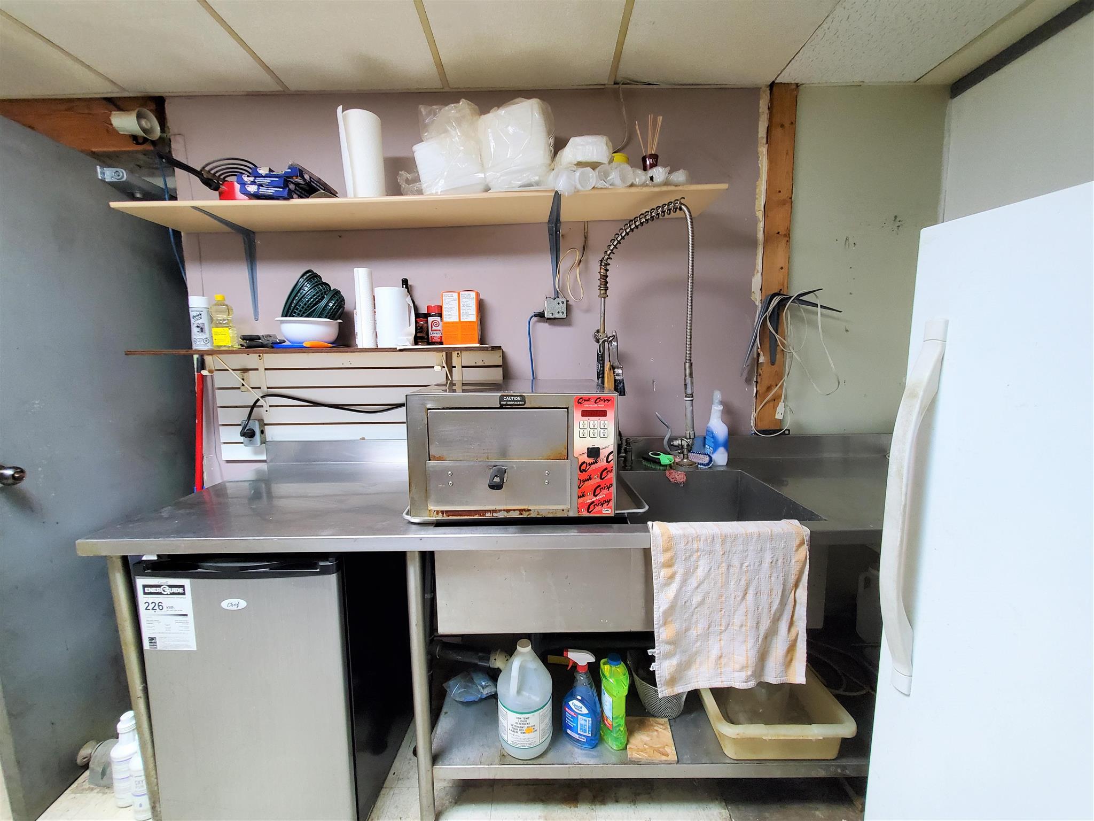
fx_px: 411
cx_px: 547
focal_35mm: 13
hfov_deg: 106.2
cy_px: 410
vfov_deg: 89.9
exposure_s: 1/40
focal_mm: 1.8
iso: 500
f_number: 2.2
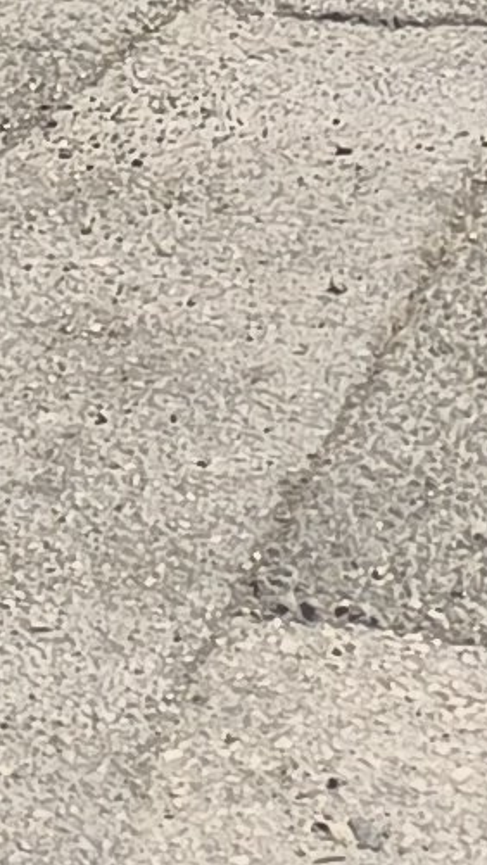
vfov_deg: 8.7
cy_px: -1713
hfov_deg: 5.9
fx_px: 4681
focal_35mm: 204
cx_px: 801
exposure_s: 1/1089
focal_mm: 6.14
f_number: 1.65
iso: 50
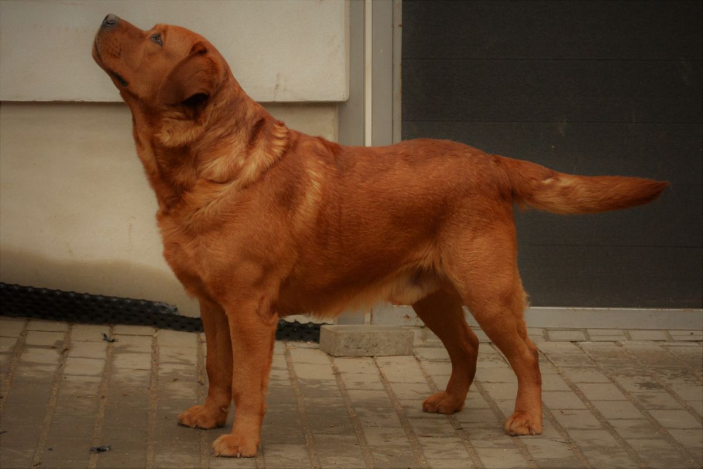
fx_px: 1611
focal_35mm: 82
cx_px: 352
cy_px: 234
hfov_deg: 24.6
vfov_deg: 16.6
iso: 1600
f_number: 4
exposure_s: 1/400
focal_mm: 55
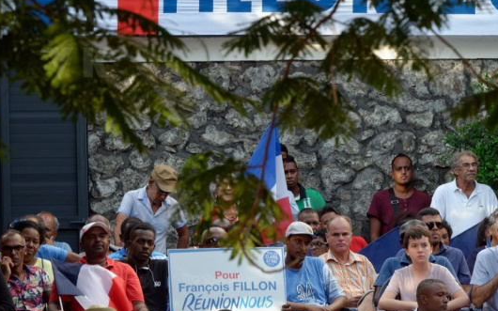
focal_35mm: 380
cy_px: 91
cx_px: 335
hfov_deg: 5.5
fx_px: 5153
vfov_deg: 3.5
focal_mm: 165
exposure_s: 1/125
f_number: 8
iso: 500
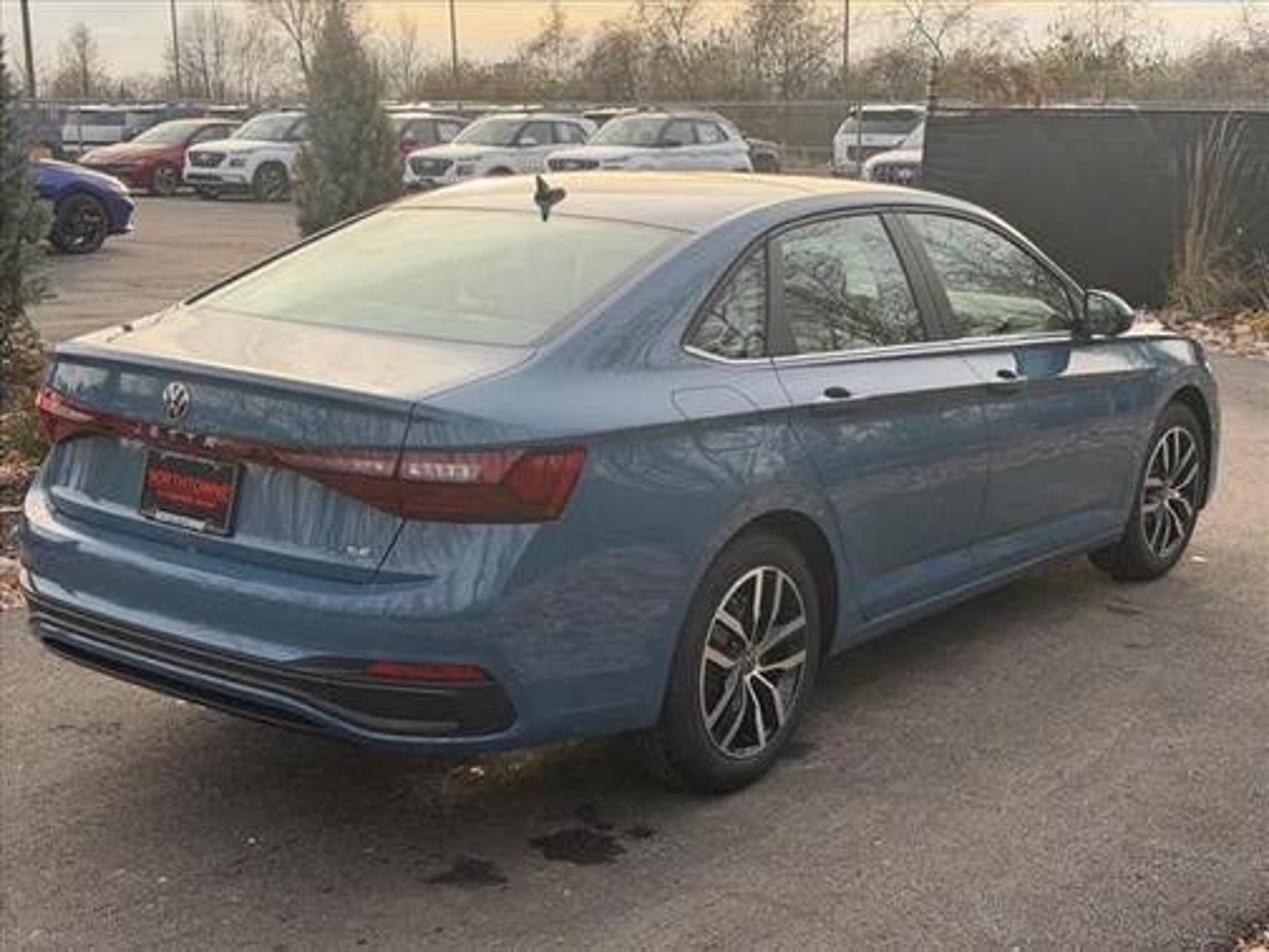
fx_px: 1760
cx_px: 634
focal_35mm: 48
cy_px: 476
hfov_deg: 39.7
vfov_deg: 30.3
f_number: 1.78
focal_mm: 6.76
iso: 100
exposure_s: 1/719
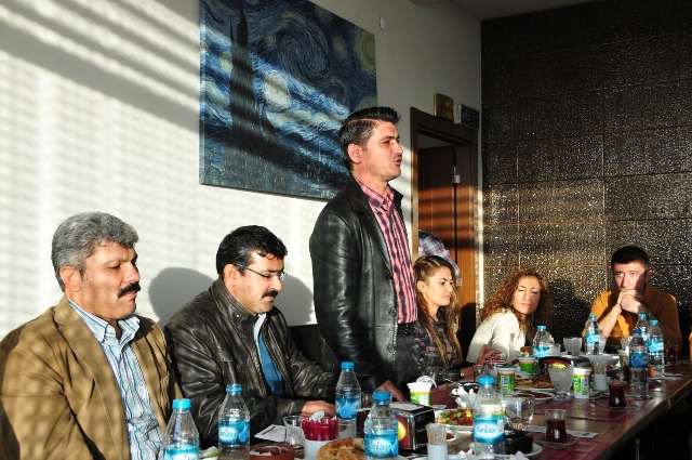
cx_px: 346
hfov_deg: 46.5
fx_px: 806
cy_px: 230
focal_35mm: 42
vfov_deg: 31.8
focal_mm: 28
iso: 320
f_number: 5
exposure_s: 1/100
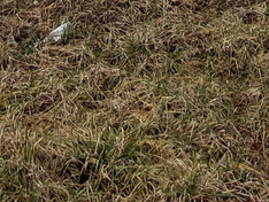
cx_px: 171
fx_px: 622
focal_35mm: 80
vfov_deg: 12.1
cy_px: -358
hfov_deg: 24.3
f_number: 2.2
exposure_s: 1/626
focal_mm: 1.74
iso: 50
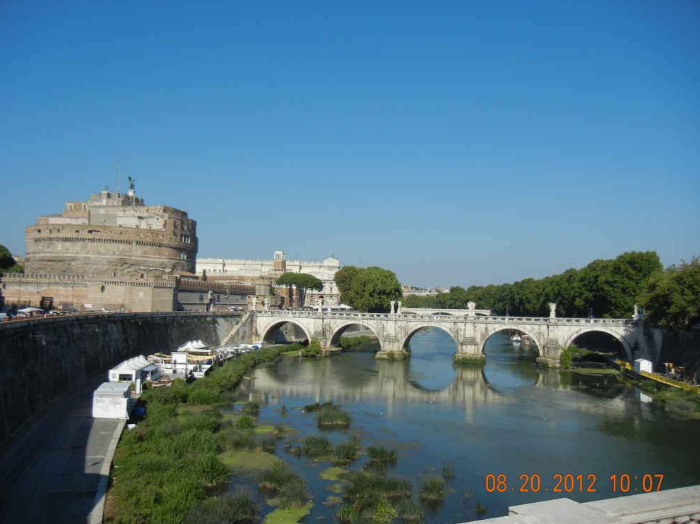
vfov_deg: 45.4
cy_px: 269
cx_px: 346
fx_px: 627
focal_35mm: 31
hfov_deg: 58.4
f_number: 7
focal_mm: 5.4
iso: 160
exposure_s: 1/599
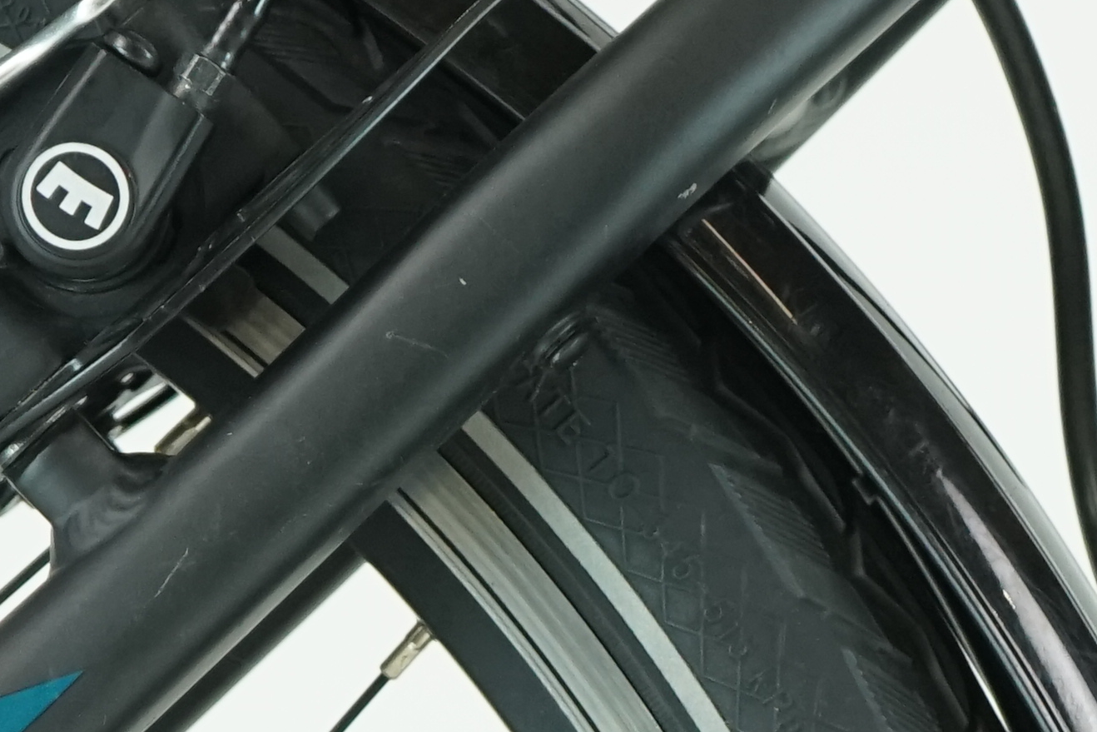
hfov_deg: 9.2
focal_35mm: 223
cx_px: 1070
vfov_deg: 6.0
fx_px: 6796
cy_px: 1340
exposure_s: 1/200
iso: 1600
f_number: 5
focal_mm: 49
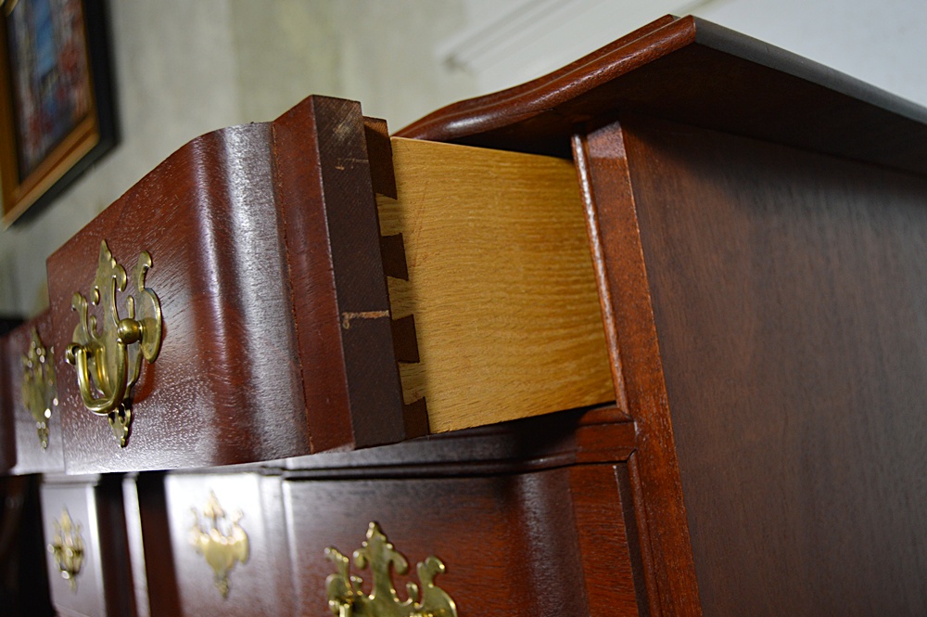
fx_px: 772
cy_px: 308
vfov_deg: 43.5
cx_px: 464
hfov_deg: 62.0
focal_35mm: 30
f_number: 3.5
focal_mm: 20
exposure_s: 1/60
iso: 450
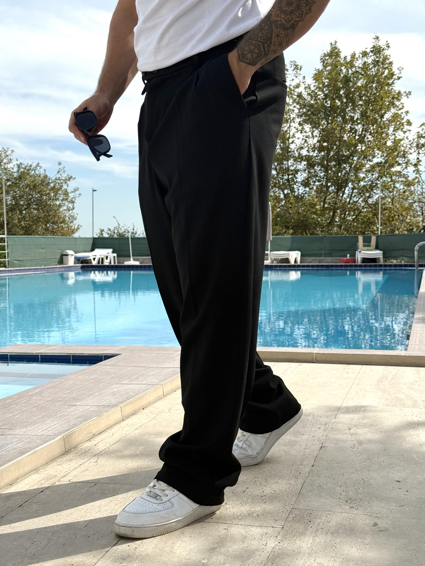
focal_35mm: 48
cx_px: 212
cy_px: 283
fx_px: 786
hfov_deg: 30.3
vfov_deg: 39.7
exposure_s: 1/4329
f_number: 1.78
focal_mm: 6.76
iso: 80
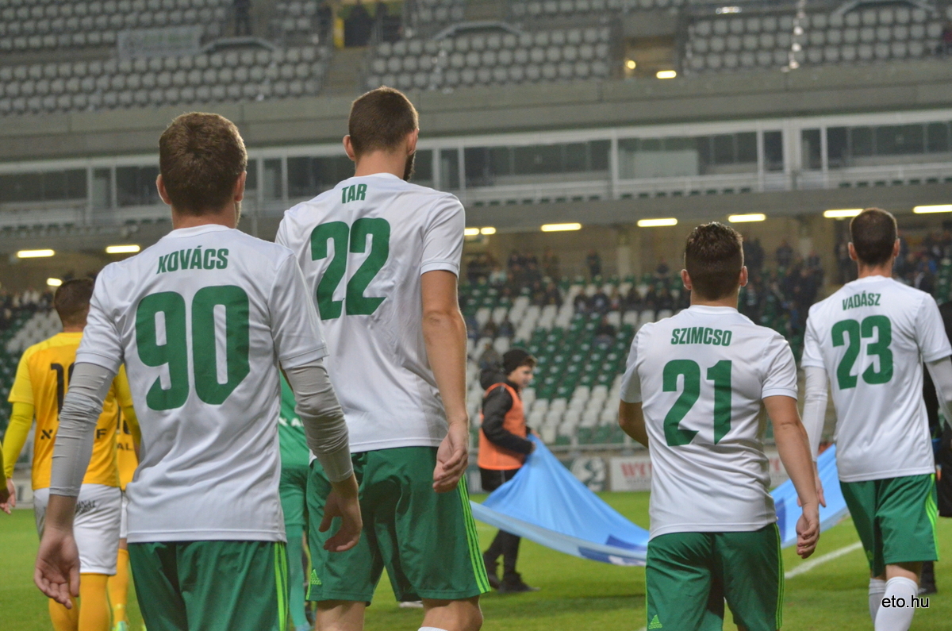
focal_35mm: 105
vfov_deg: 13.0
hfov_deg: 19.5
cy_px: 316
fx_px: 2771
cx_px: 476
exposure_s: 1/400
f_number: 5
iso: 2000
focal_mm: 70
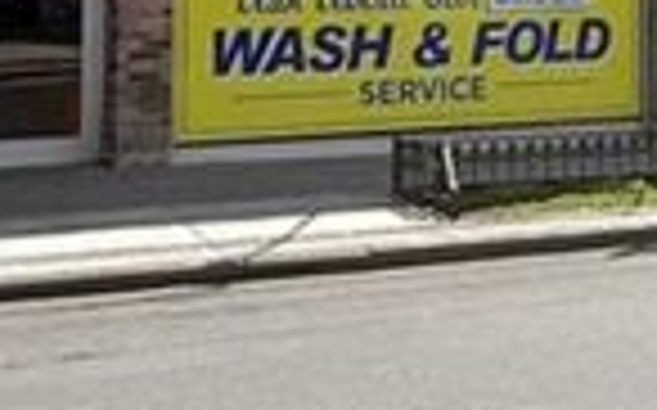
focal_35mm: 79
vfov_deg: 12.2
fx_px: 1413
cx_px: 819
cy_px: -640
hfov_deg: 23.6
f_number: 2.2
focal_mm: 2.22
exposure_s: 1/2024
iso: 50
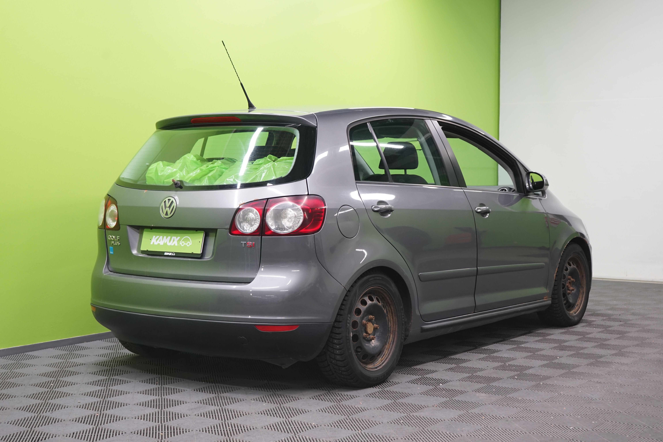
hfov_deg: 36.9
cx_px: 332
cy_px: 221
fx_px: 994
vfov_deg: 25.1
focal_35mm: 54
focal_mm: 54
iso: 1000
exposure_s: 1/60
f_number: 5
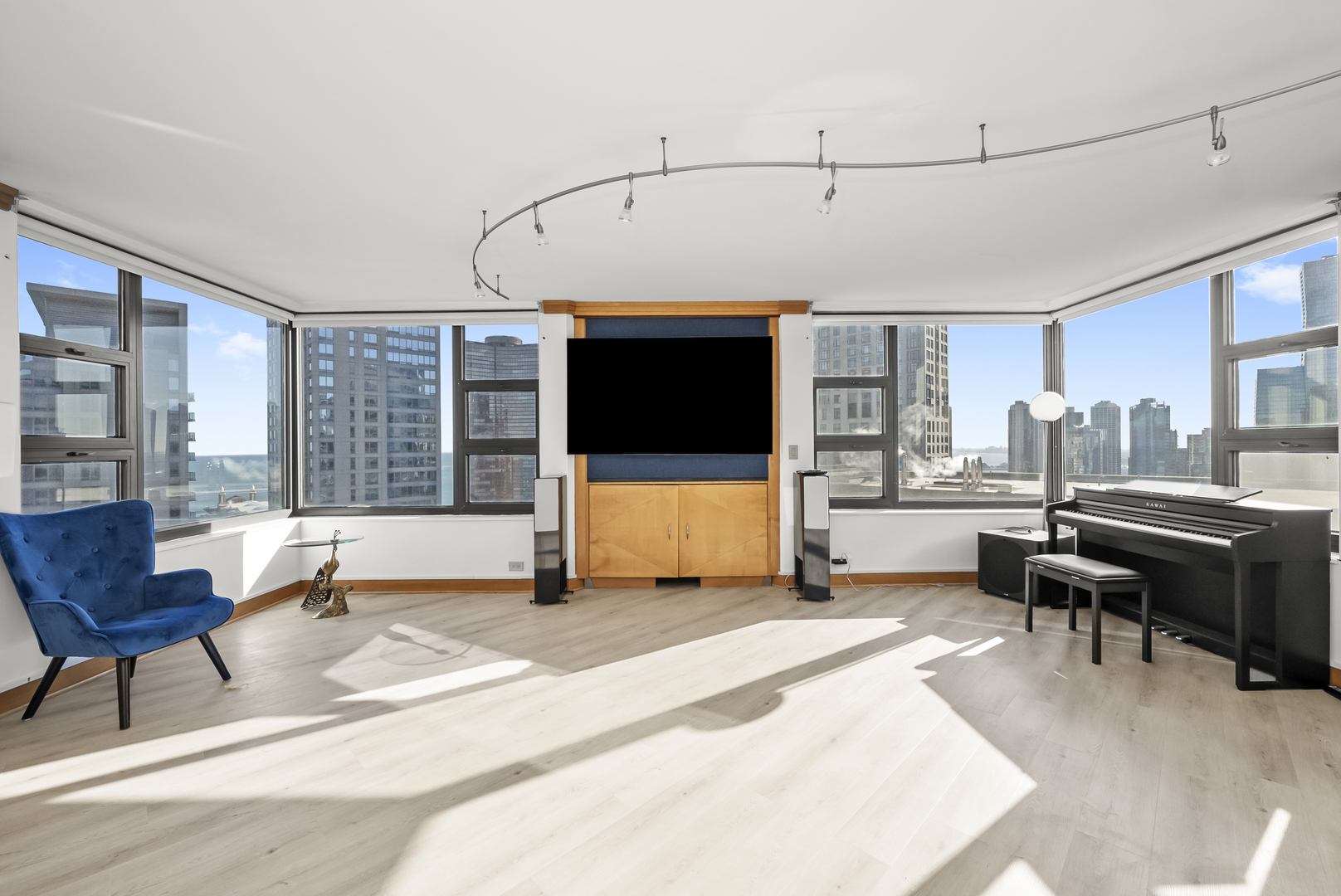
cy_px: 448
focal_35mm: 14
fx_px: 522
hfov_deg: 104.2
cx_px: 670
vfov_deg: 81.3
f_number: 11
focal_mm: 14
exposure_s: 1/250
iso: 1600
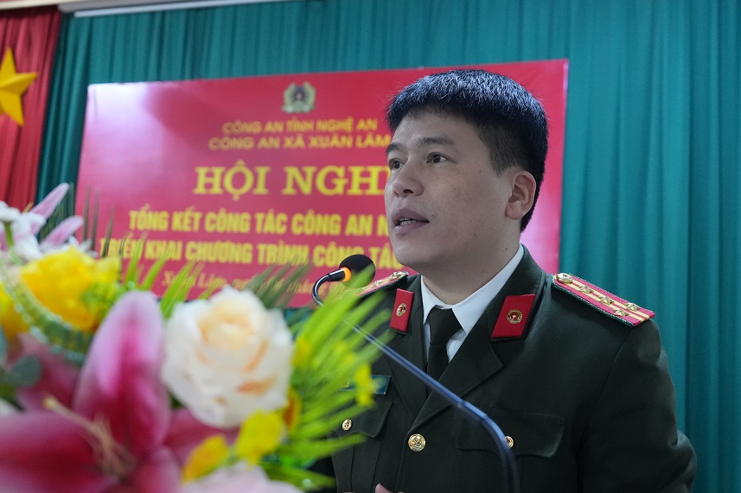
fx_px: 885
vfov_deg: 31.2
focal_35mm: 43
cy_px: 243
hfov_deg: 45.3
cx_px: 322
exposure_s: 1/125
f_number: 2.8
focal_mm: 24
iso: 3200
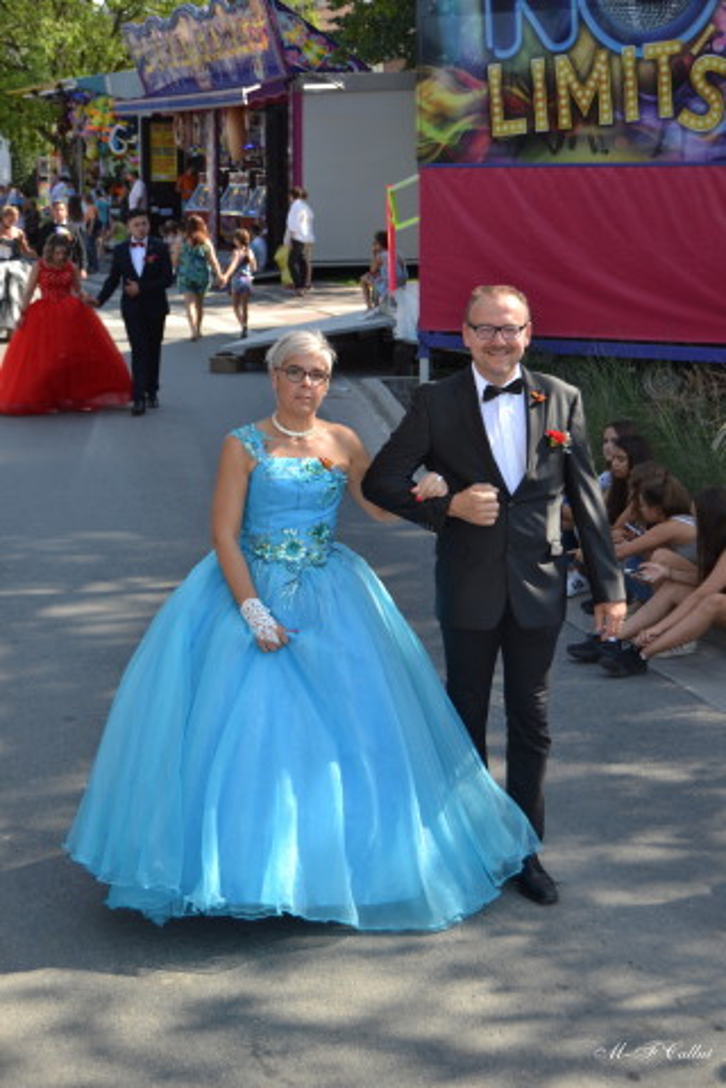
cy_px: 544
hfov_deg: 21.6
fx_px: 1906
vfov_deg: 31.9
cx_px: 363
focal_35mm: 63
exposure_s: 1/200
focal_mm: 42
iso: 100
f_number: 5
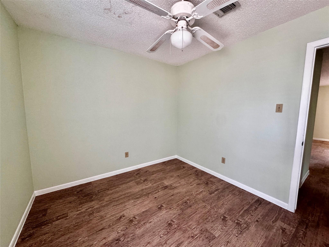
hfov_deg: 102.1
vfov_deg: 85.7
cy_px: 124
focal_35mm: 14
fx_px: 133
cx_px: 164
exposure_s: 1/99
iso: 250
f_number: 2.2
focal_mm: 2.22
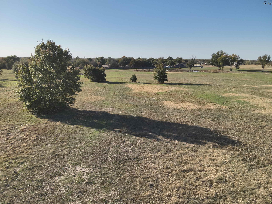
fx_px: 189
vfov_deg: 56.8
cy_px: 102
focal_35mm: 24
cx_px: 136
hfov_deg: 71.6
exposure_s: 1/1250
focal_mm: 4.4
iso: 100
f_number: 2.8
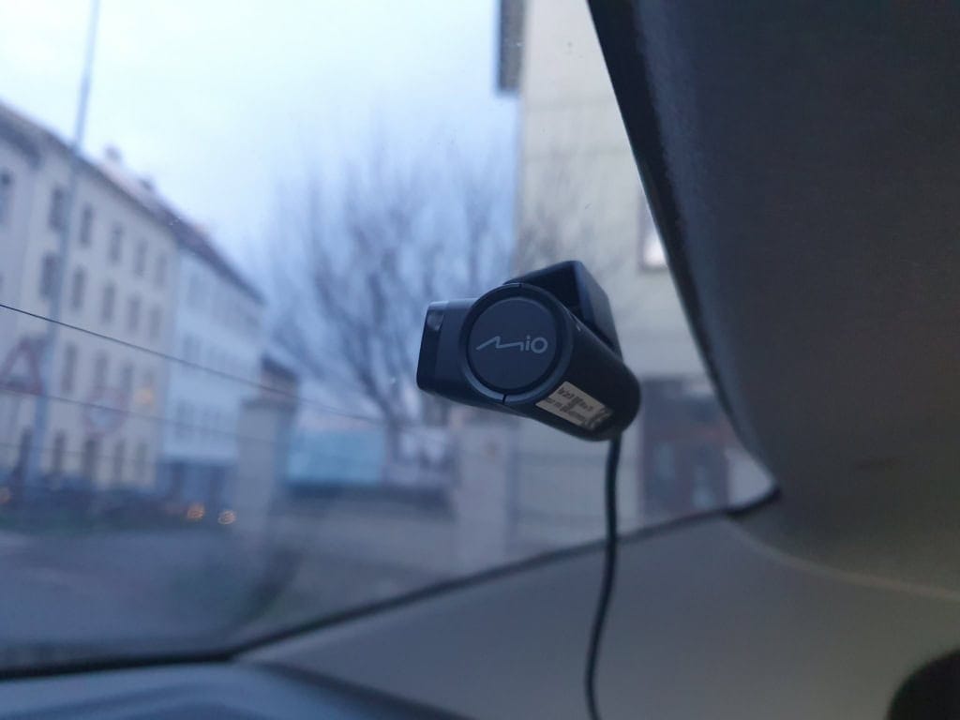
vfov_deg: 53.1
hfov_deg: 67.3
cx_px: 480
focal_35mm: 26
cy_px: 360
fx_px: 721
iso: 640
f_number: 1.5
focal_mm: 4.3
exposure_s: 1/30
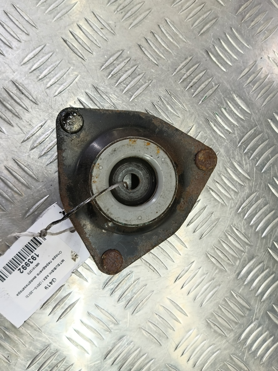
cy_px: 186
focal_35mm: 23
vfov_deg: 73.9
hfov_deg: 58.9
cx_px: 139
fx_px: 246
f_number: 1.6
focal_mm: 4.11
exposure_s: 1/50
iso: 118
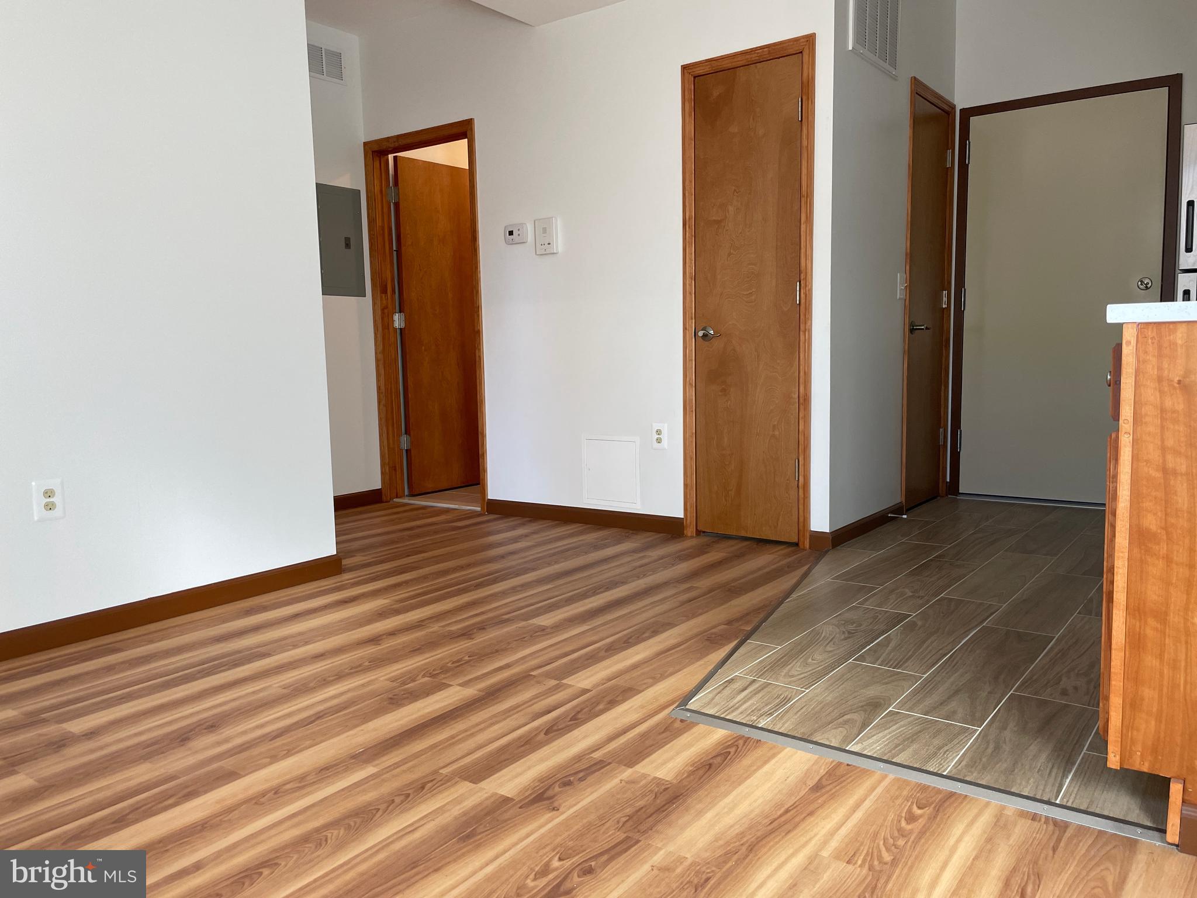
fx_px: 899
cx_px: 598
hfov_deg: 67.3
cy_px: 449
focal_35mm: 26
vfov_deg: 53.1
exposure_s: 1/120
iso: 100
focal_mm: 4.2
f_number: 1.6
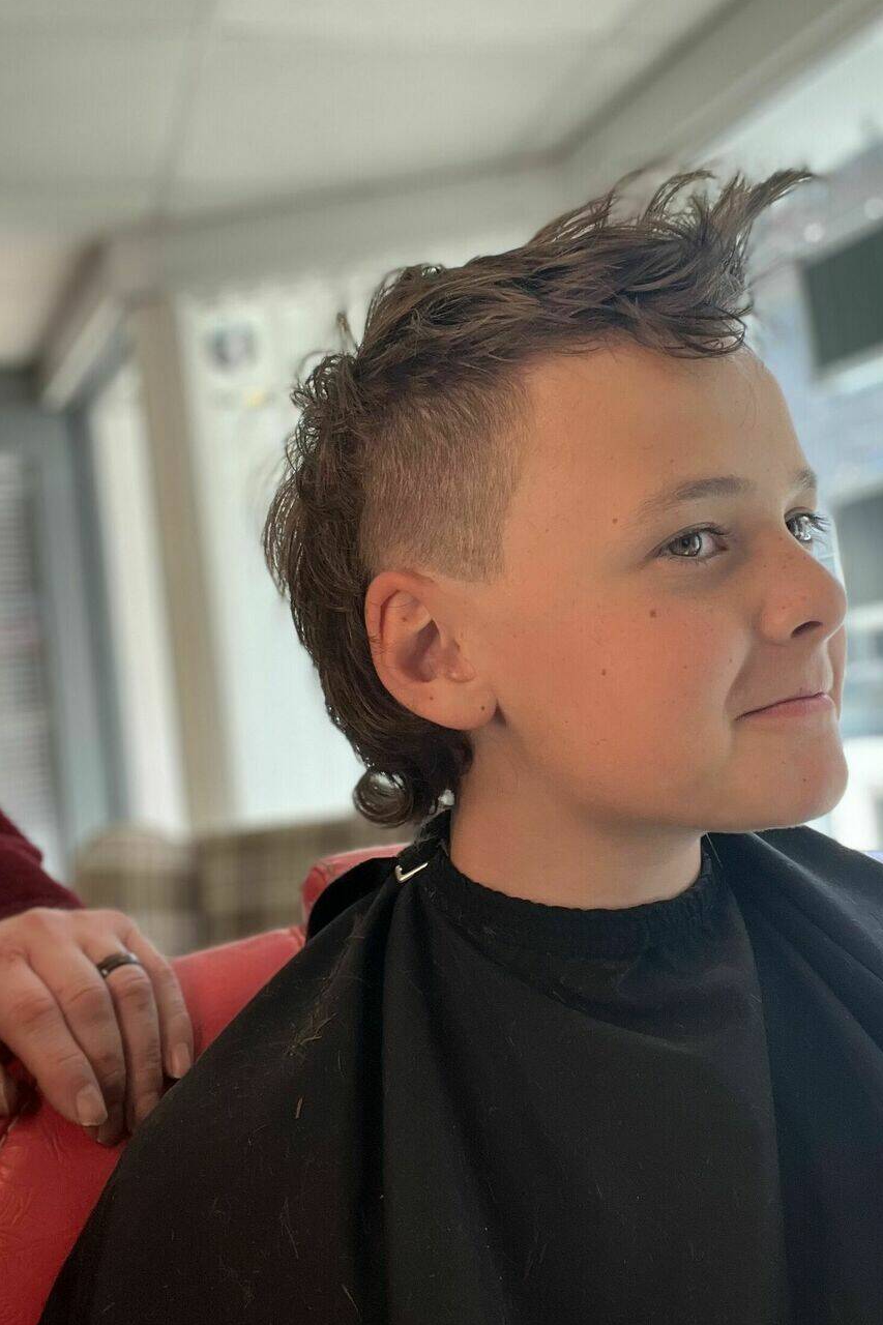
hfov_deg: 34.1
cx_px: 537
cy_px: 539
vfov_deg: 49.3
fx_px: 1435
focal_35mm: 39
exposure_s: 1/100
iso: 32
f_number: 2.2
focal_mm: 2.71
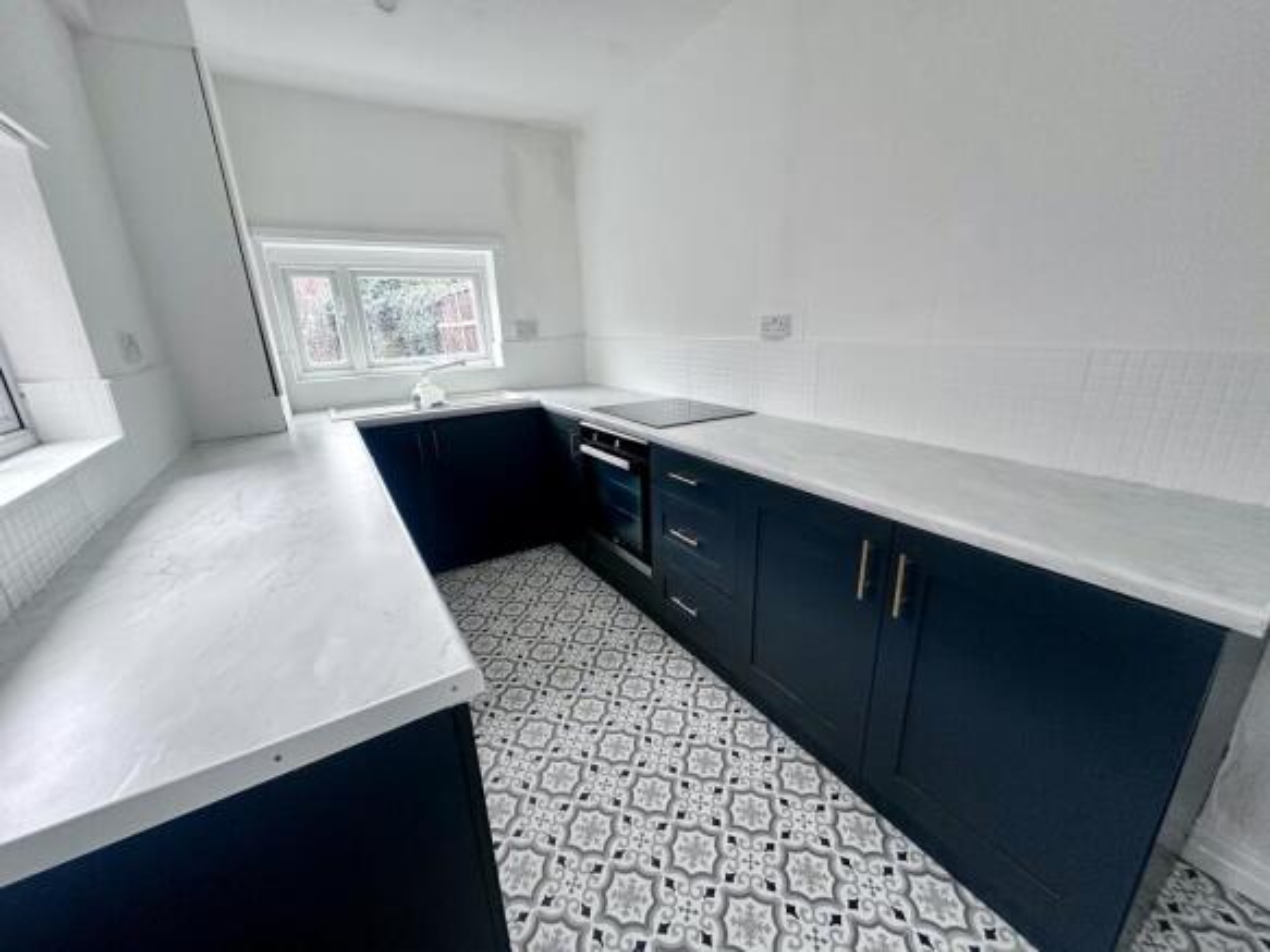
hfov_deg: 102.1
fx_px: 514
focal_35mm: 14
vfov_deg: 85.7
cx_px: 635
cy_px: 476
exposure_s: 1/90
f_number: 2.2
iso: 320
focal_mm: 2.22
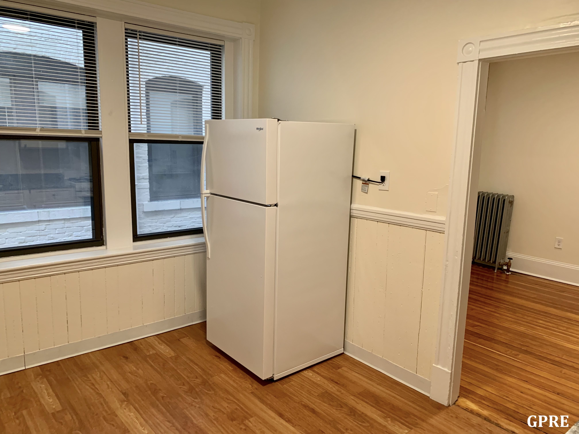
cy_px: 217
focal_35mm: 26
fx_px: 435
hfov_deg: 67.3
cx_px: 290
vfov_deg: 53.1
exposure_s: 1/60
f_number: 1.8
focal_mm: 4.25
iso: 160
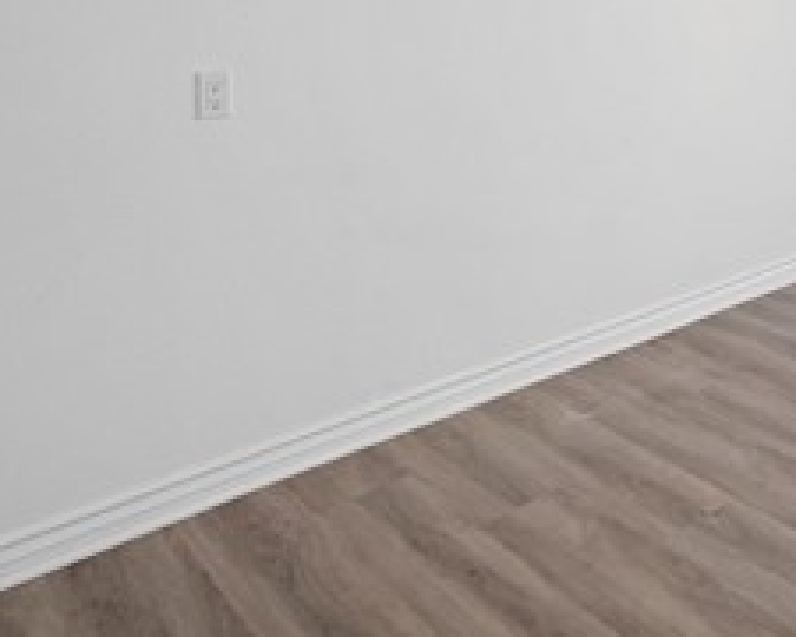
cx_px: 870
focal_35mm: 40
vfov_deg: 33.2
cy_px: -41
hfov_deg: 38.2
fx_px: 942
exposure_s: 1/25
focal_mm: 15
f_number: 8
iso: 125
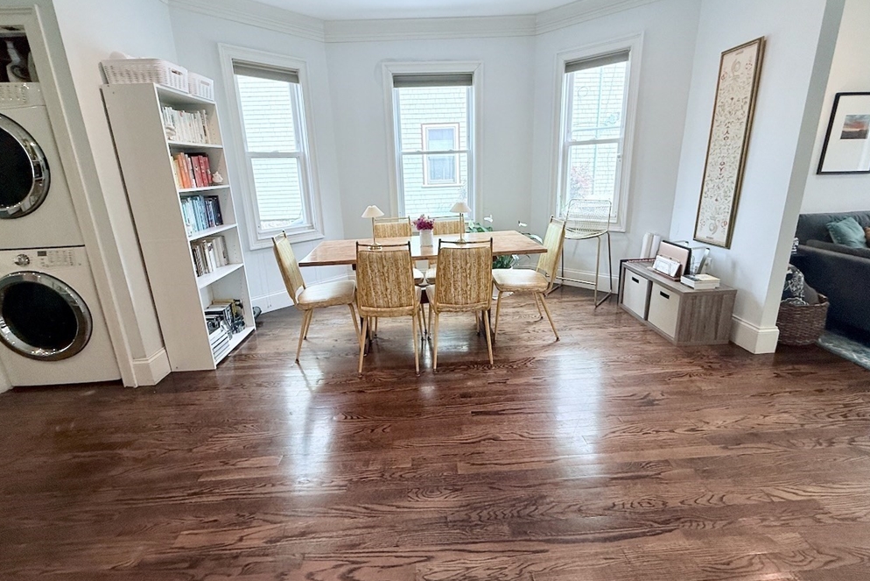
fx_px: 363
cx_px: 438
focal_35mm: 15
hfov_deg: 100.4
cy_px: 256
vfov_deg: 77.0
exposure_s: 1/120
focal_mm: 2.22
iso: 125
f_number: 2.2
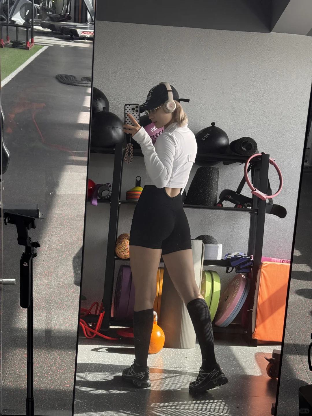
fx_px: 577
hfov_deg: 30.3
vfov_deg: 39.7
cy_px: 208
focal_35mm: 48
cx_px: 156
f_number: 1.78
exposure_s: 1/100
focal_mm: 6.76
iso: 100
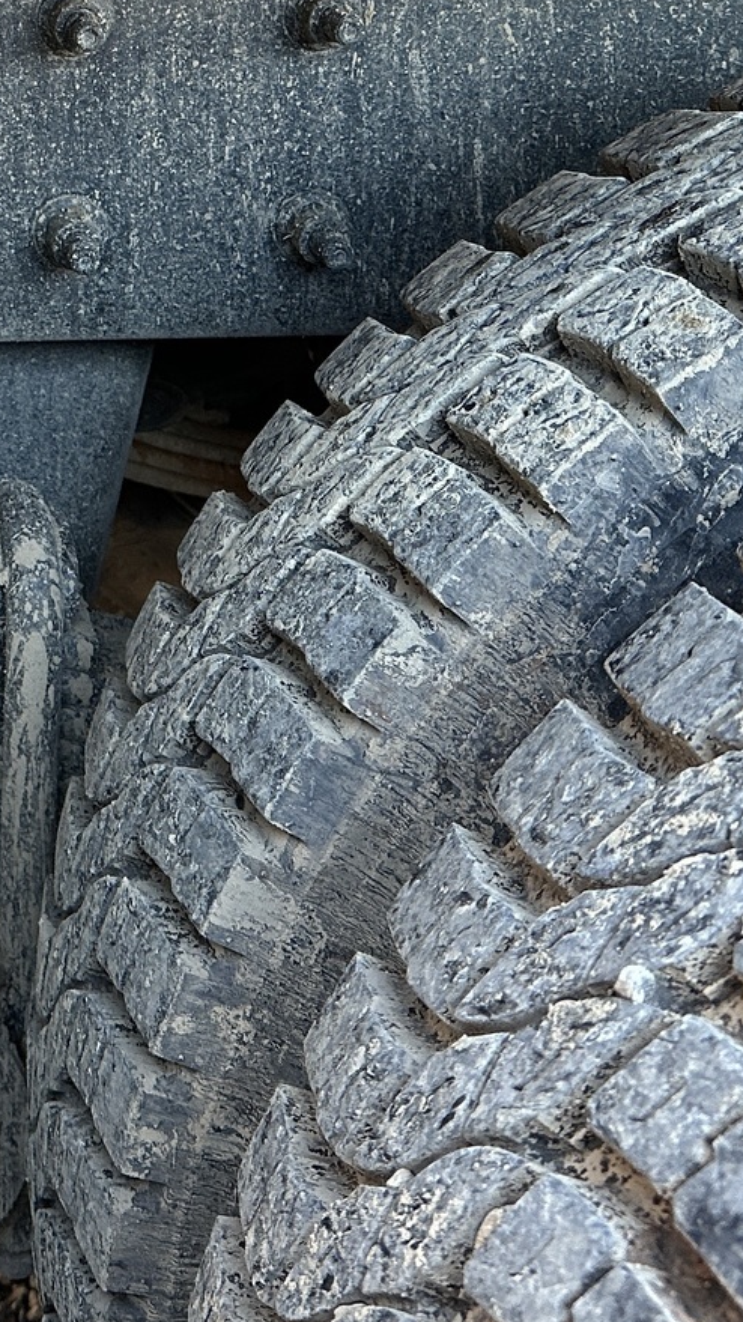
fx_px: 2103
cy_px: 236
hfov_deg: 18.8
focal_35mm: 60
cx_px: -185
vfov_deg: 33.7
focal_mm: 6.86
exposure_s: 1/76
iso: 250
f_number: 1.78
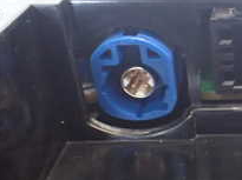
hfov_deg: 20.0
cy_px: 112
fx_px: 614
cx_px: 333
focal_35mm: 88
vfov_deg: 16.7
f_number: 2.3
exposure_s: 1/40
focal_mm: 5.4
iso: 800
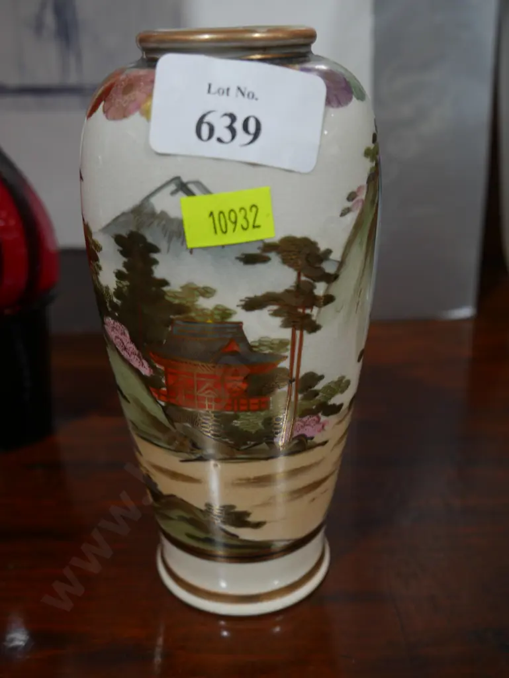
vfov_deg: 49.0
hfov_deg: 37.8
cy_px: 339
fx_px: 744
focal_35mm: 38
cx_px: 254
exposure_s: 1/60
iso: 250
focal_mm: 19
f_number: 4.1
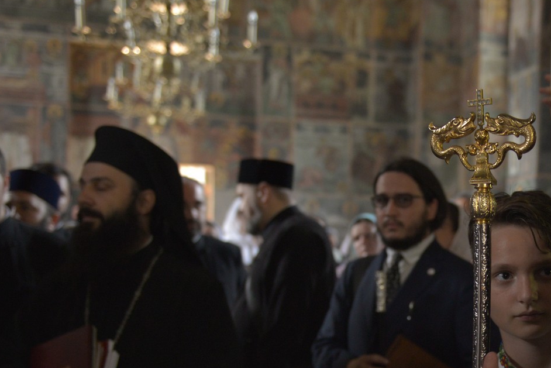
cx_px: 470
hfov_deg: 29.9
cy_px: 328
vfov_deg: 20.5
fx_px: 995
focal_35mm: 65
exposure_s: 1/50
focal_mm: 32
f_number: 2.8
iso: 1600
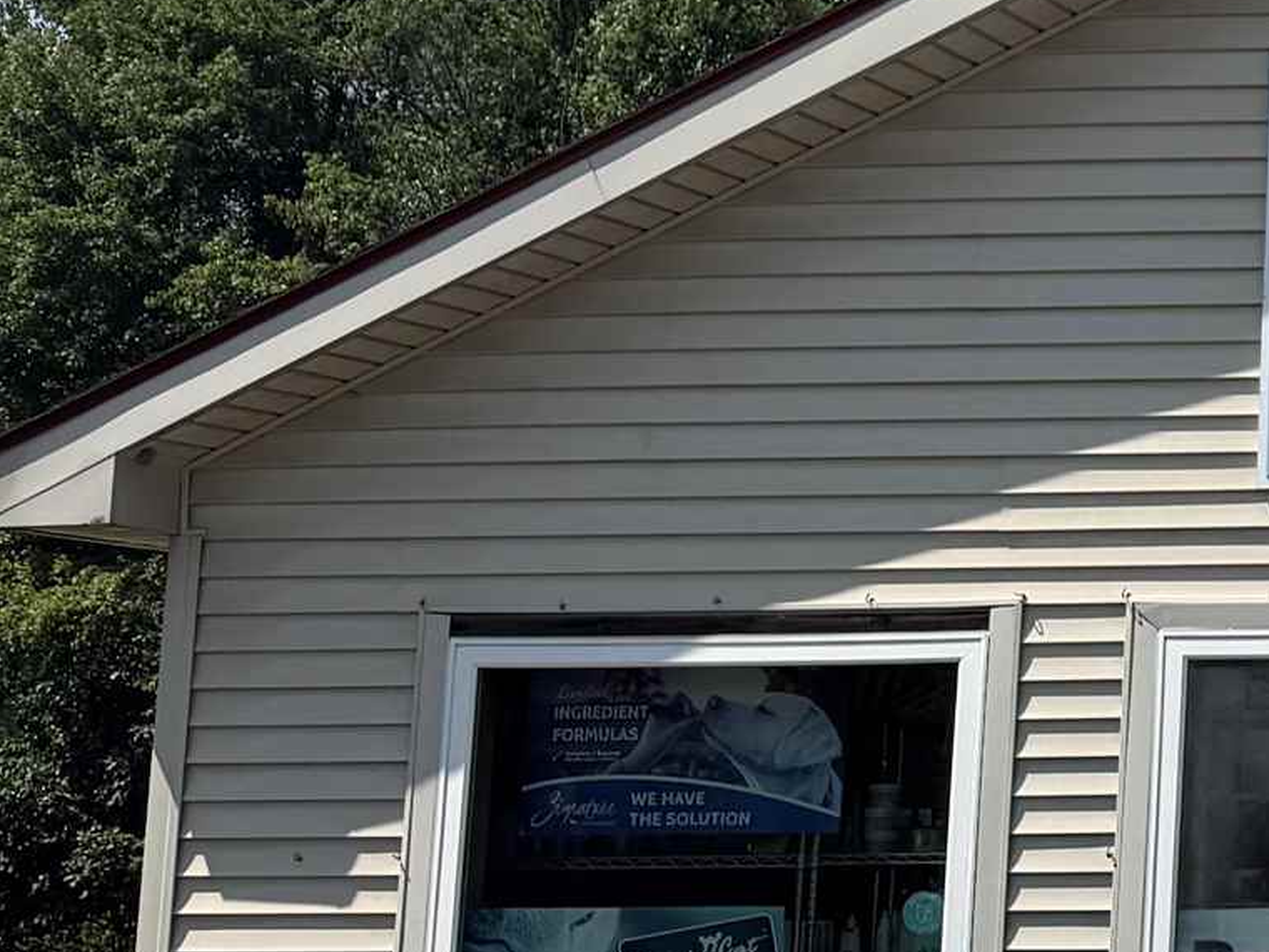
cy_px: 349
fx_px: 3556
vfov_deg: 15.2
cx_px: 2535
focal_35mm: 97
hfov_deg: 15.9
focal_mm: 6.76
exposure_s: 1/4975
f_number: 1.78
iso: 80
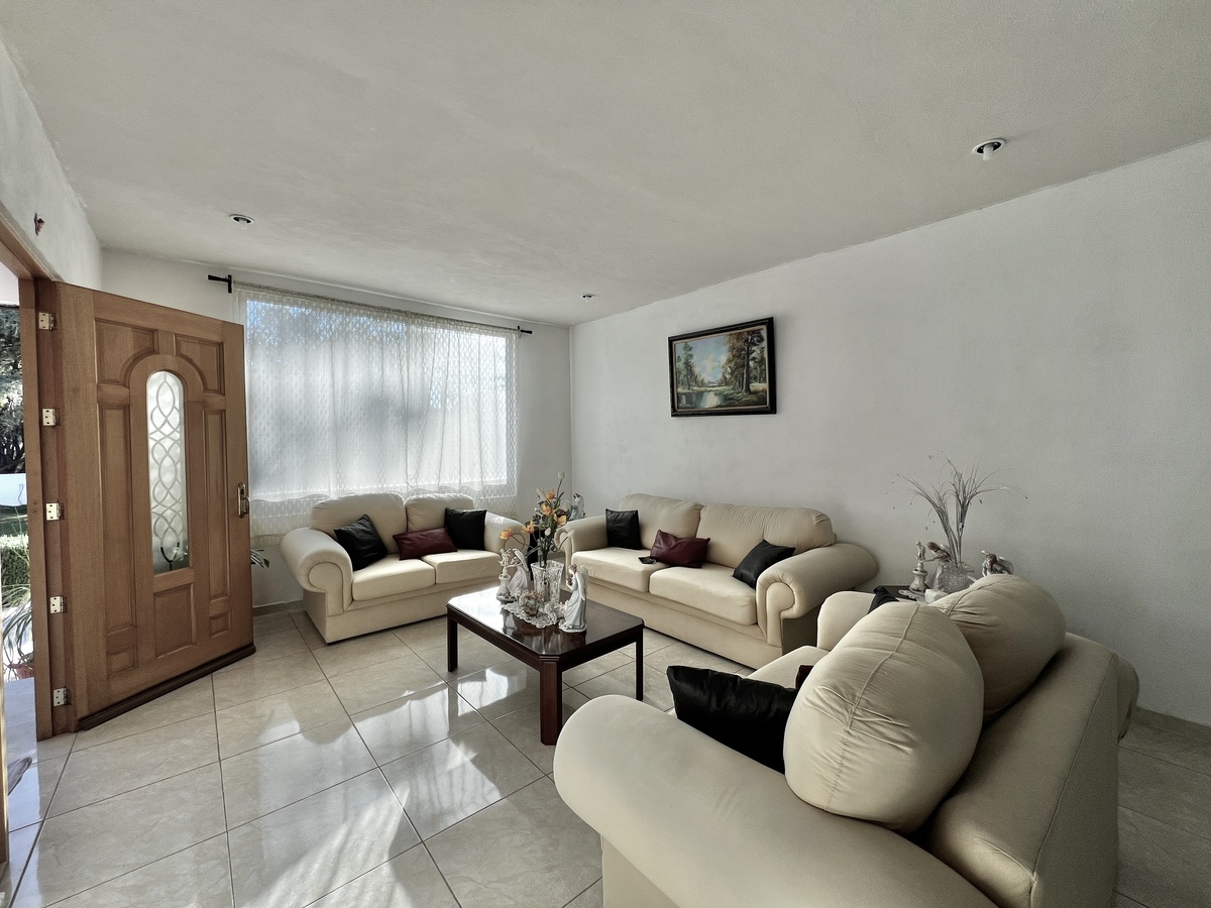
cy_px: 454
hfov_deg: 106.2
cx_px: 606
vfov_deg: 89.9
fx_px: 455
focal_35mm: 13
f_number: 1.8
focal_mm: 1.57
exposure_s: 1/316
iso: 32
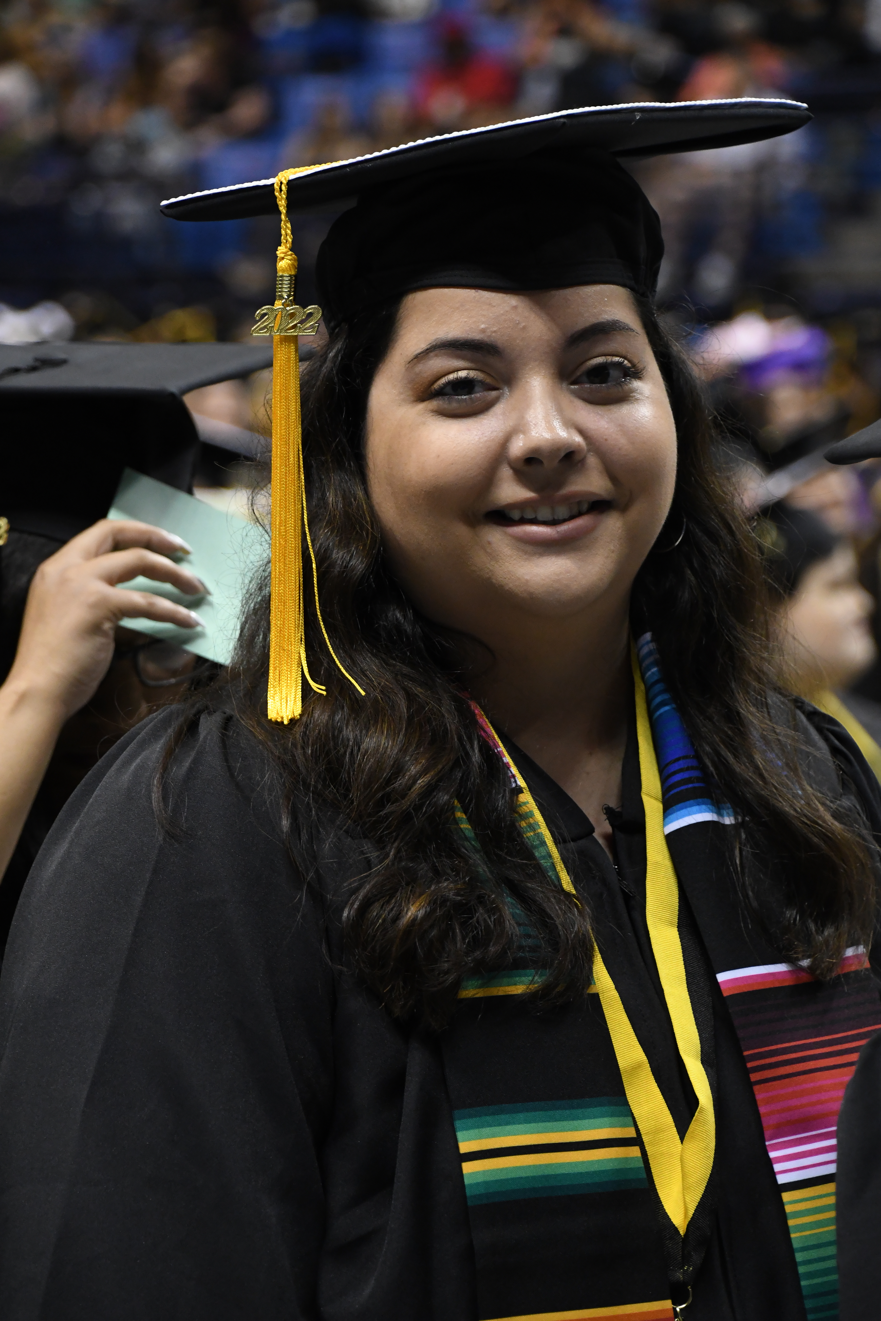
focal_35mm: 174
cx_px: 440
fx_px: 6387
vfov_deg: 11.8
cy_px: 660
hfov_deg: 7.9
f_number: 5.6
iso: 2500
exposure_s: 1/160
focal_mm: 116
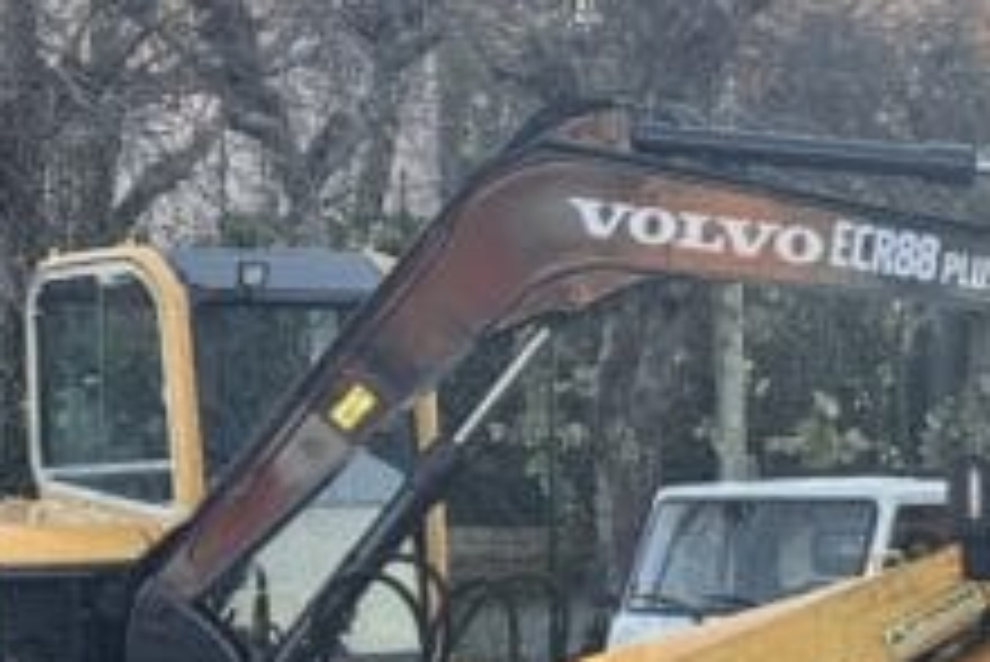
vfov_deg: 6.7
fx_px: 5613
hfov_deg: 9.8
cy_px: 795
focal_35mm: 204
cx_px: 1395
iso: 64
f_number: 1.78
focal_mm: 6.86
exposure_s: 1/299
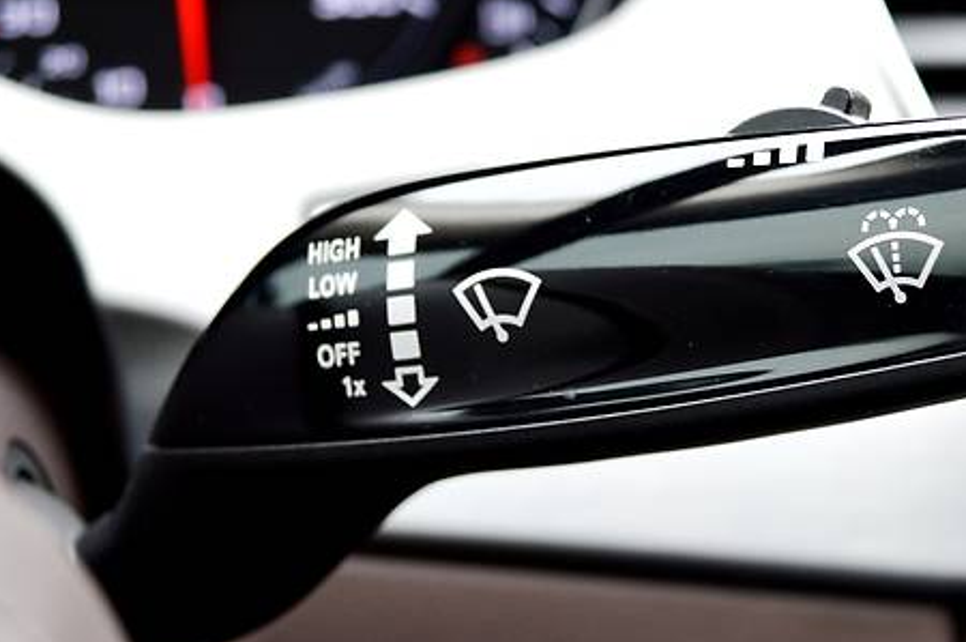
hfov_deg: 31.0
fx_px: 1715
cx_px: 704
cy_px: 346
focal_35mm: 64
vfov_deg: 21.2
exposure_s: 1/80
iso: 400
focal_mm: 24
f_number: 4.2
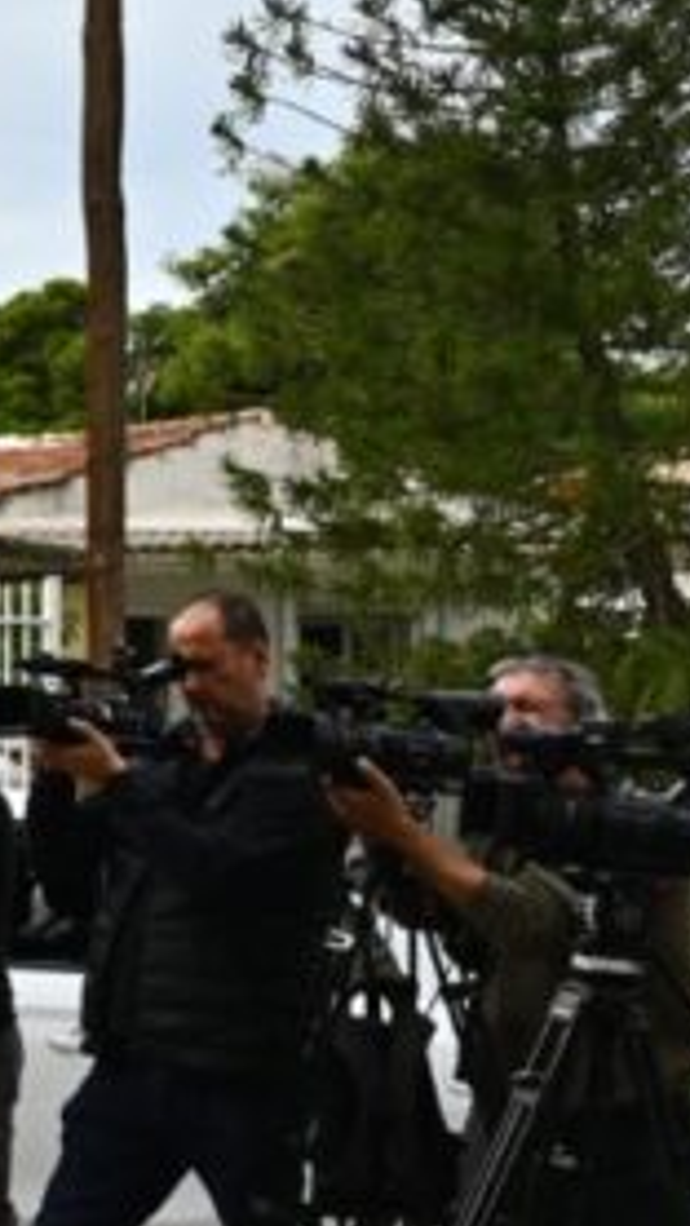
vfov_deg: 22.9
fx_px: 3022
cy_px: 644
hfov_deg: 10.8
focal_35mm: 93
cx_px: -1048
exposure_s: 1/640
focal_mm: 24
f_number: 5.6
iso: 160
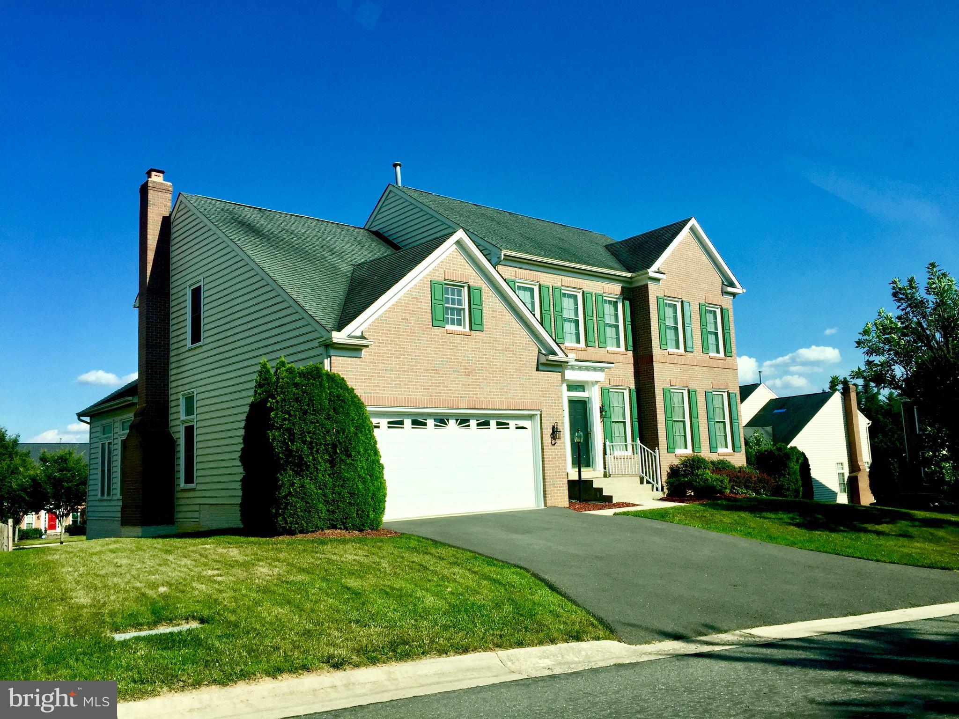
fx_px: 803
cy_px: 360
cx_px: 480
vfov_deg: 48.2
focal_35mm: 29
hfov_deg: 61.7
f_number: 2.2
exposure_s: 1/1883
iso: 32
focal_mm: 4.15
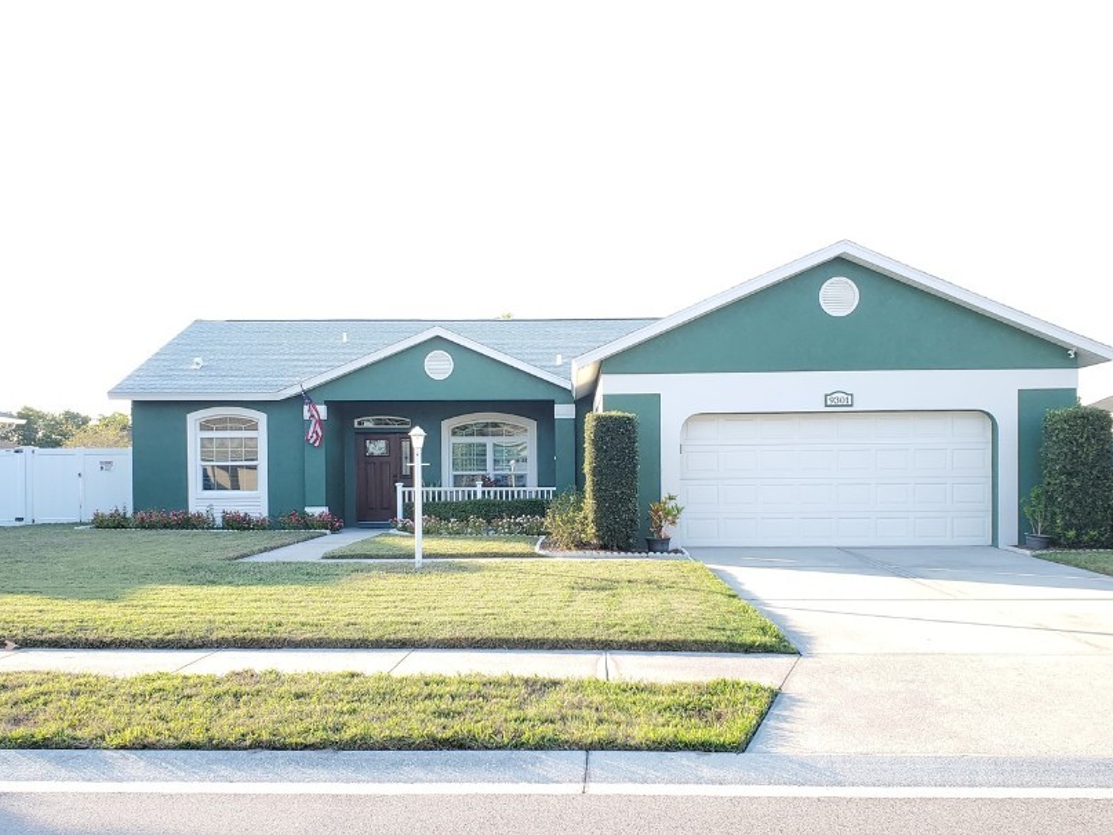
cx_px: 588
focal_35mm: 33
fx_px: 1061
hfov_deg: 55.3
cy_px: 504
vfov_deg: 42.7
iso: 50
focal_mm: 4.3
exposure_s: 1/162
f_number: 2.4
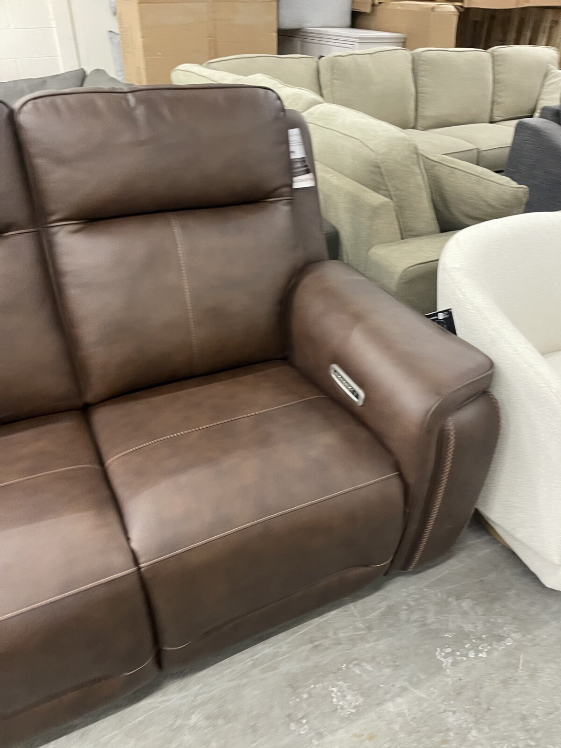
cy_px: 374
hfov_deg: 54.9
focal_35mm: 25
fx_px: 540
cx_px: 280
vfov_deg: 69.4
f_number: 1.6
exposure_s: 1/40
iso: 400
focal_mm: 5.1
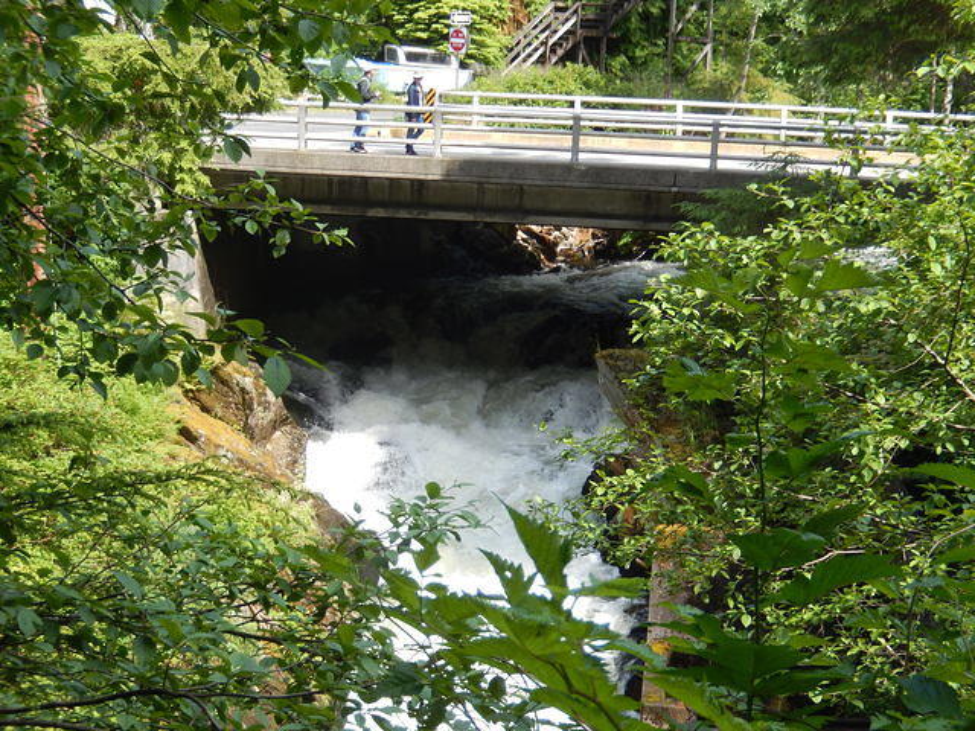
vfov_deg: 21.9
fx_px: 1887
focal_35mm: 67
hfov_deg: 29.0
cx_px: 488
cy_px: 366
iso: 125
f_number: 4.8
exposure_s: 1/160
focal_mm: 12
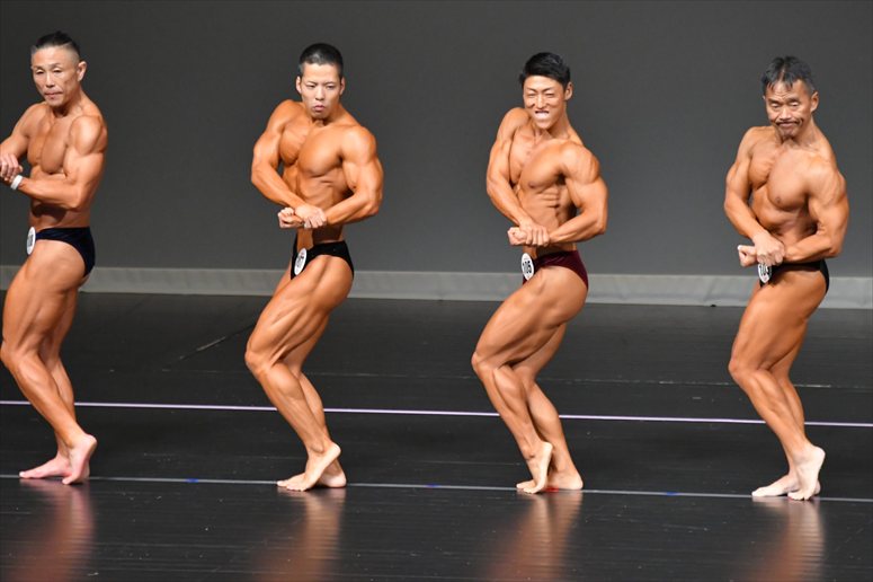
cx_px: 436
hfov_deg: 6.0
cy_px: 291
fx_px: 8362
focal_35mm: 345
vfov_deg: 4.0
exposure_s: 1/400
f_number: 5.6
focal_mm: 230
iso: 5000
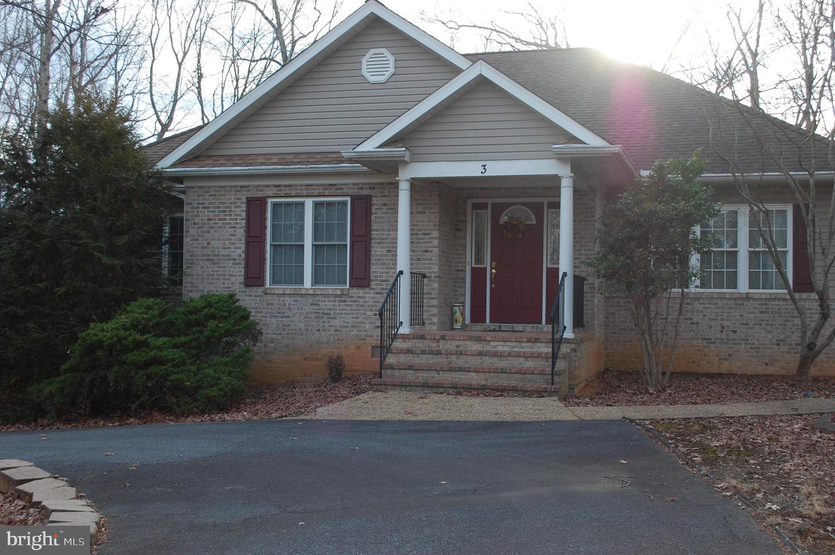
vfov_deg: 31.8
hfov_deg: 46.4
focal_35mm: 42
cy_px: 278
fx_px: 973
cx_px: 418
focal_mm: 28
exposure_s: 1/125
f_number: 5.6
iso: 250
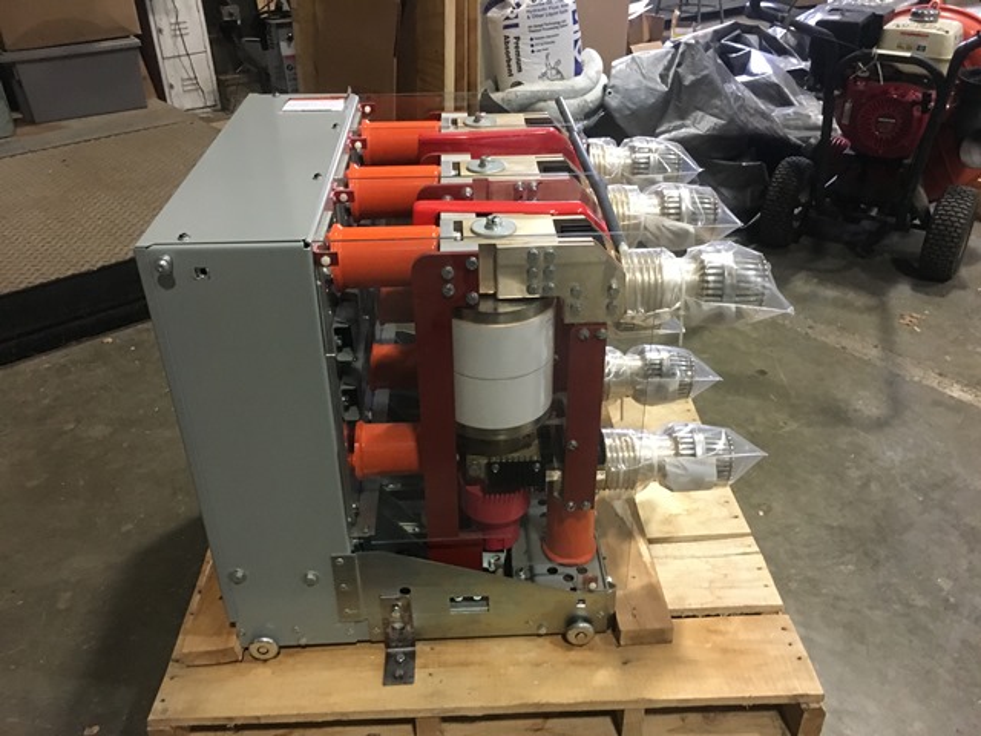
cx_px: 490
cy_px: 368
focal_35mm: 29
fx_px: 822
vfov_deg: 48.2
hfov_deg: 61.7
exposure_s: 1/15
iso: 200
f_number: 2.2
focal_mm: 4.15
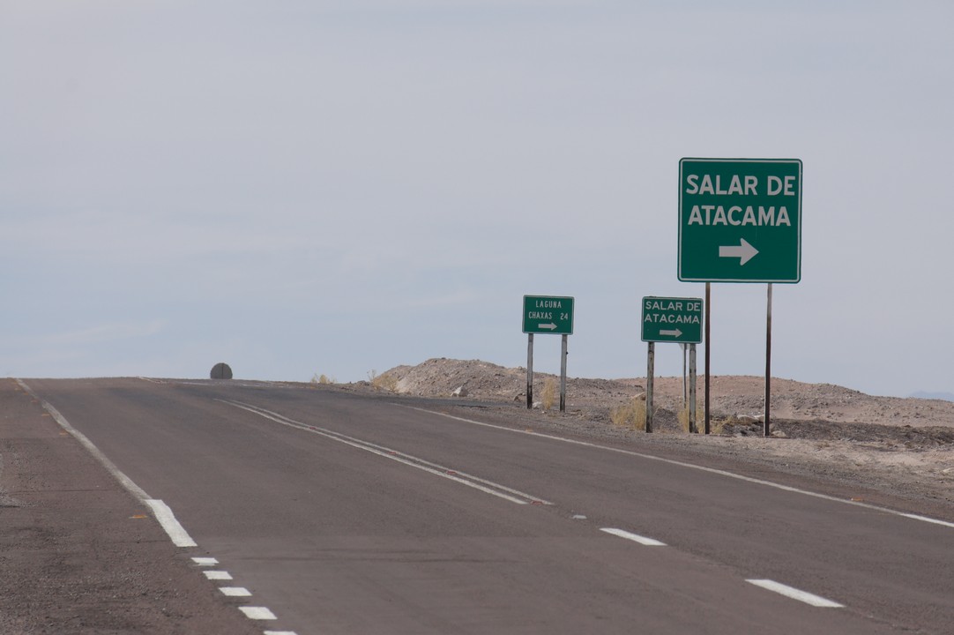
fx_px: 8104
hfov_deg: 6.7
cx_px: 477
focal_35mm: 306
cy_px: 318
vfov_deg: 4.5
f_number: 9
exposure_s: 1/640
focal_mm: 204
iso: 200
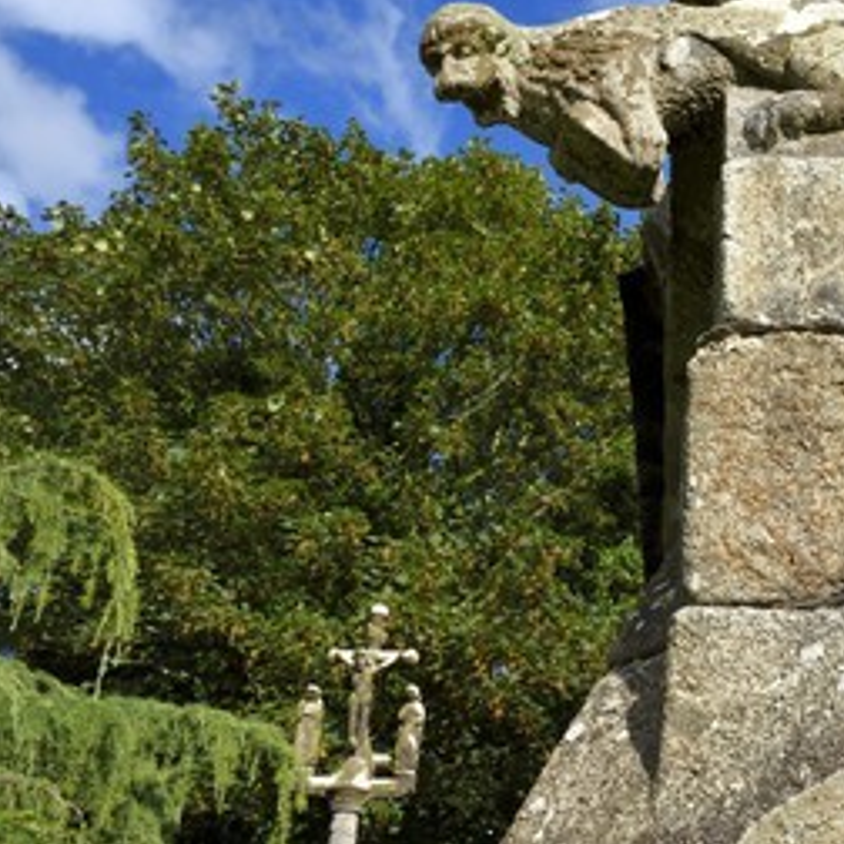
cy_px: 385
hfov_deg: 32.8
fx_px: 1407
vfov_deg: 33.4
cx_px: 630
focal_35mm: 51
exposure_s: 1/160
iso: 200
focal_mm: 36
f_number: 16
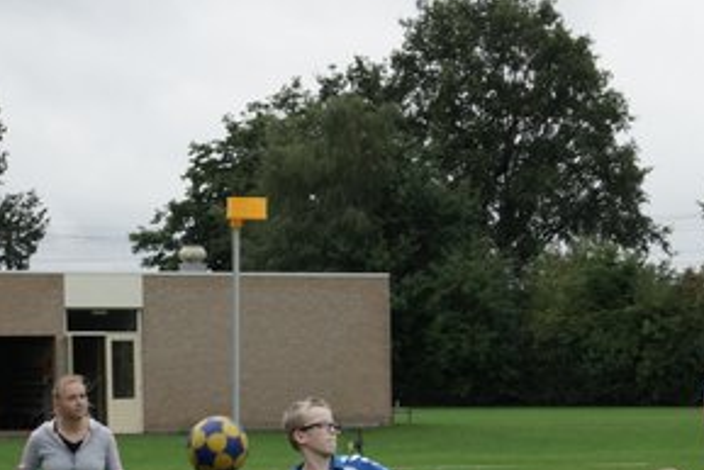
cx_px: 753
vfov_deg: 11.7
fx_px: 2272
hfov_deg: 17.1
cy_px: 479
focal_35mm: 116
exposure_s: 1/160
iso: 100
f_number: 5.6
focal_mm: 35
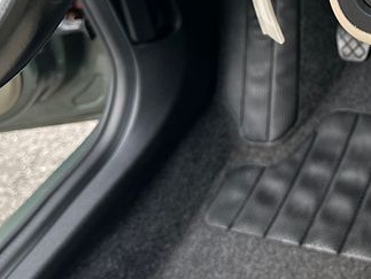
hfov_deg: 24.3
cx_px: 385
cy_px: -51
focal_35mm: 76
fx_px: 815
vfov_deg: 18.5
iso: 250
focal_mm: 6.86
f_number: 1.78
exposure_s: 1/65
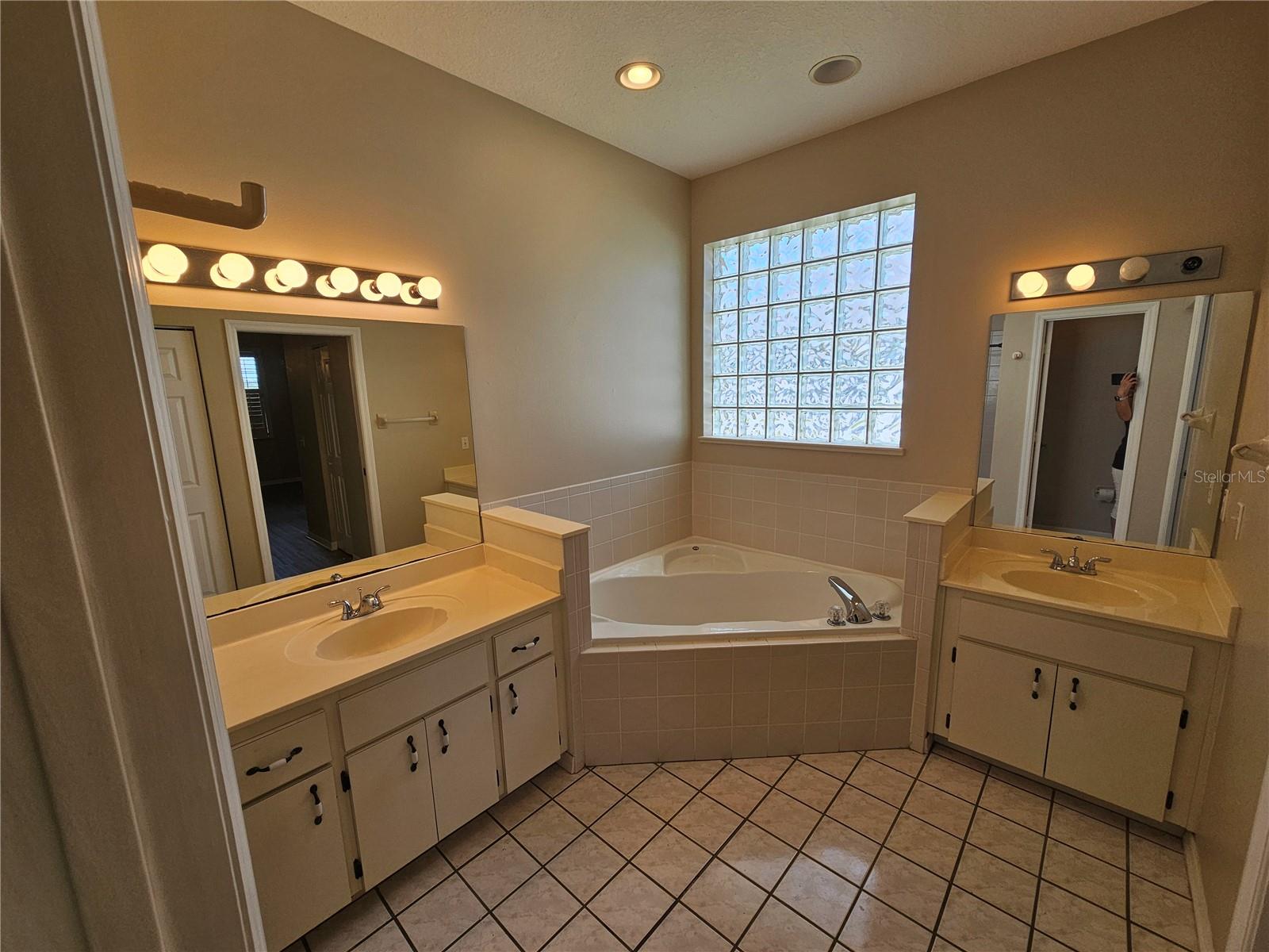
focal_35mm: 13
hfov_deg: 106.2
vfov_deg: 89.9
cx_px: 634
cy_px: 476
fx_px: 477
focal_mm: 2.2
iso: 50
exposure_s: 1/230
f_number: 2.2
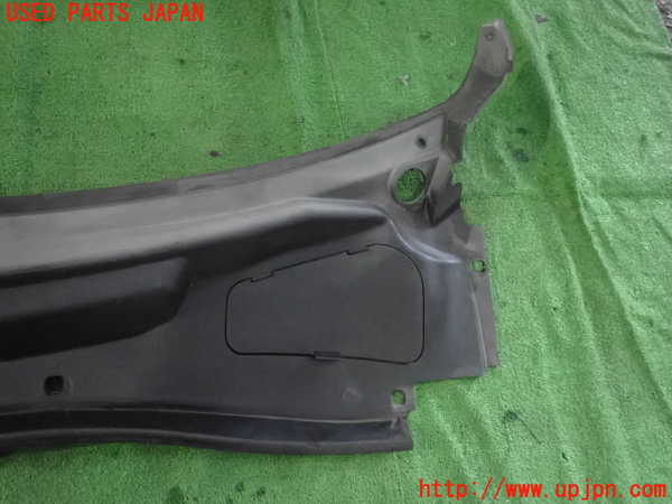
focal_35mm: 25
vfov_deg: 54.9
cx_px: 336
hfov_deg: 69.4
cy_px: 252
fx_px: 485
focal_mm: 4.5
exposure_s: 1/60
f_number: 2
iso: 2000
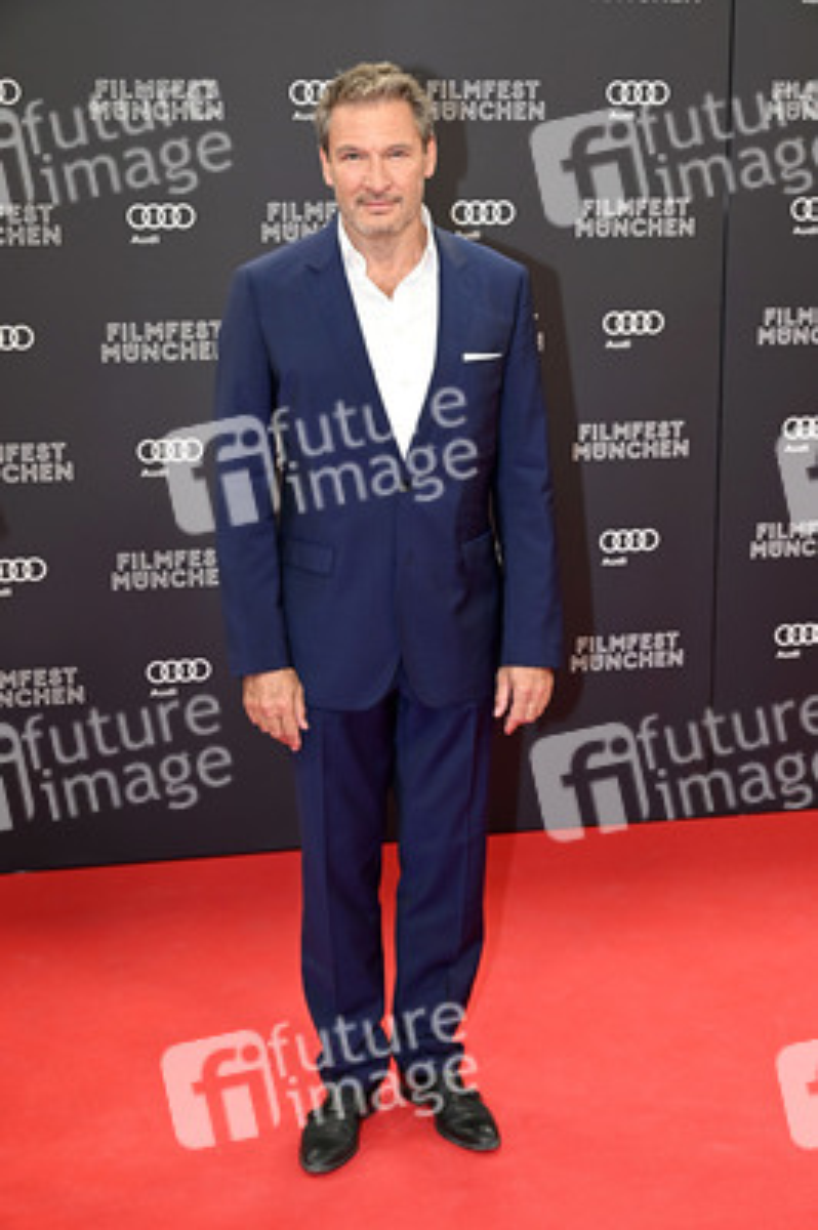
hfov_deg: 27.5
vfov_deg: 40.4
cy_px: 615
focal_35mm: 49
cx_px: 409
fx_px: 1673
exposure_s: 1/125
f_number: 6.3
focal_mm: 49
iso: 800
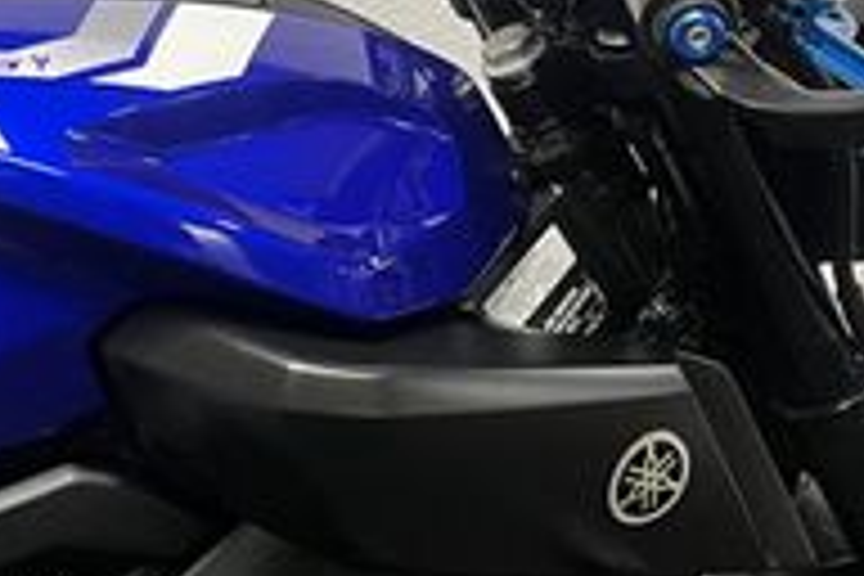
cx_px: 36
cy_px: 315
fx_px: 2160
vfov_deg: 15.2
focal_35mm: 90
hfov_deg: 21.9
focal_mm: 5.1
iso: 80
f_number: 1.6
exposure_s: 1/50
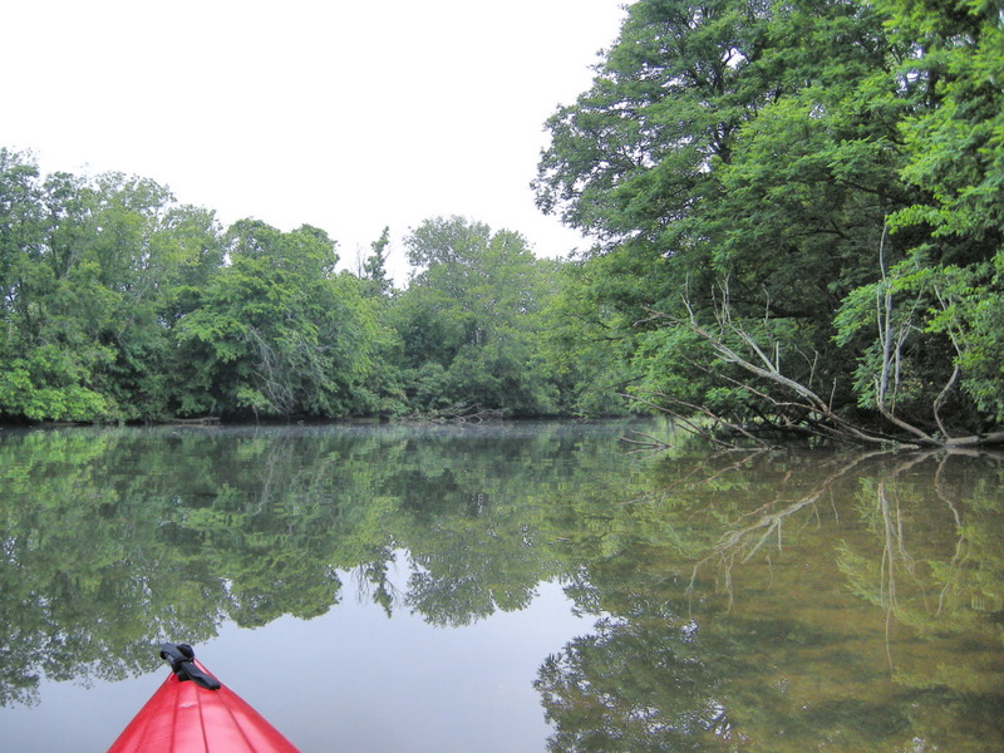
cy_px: 376
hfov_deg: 52.6
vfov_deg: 40.7
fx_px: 1015
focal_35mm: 35
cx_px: 502
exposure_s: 1/59.7
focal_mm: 7.5
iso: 153
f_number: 2.7
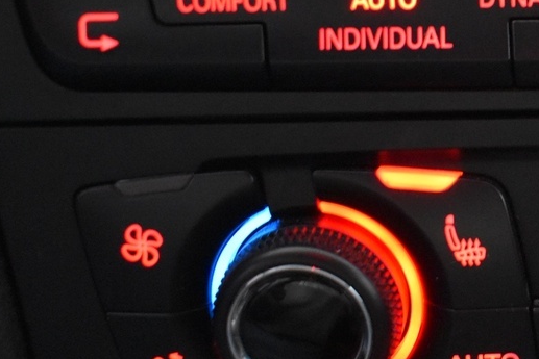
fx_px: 1408
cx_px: 738
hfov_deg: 19.6
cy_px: 200
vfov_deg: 14.6
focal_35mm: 94
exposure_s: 1/20
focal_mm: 20
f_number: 3.8
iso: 3200
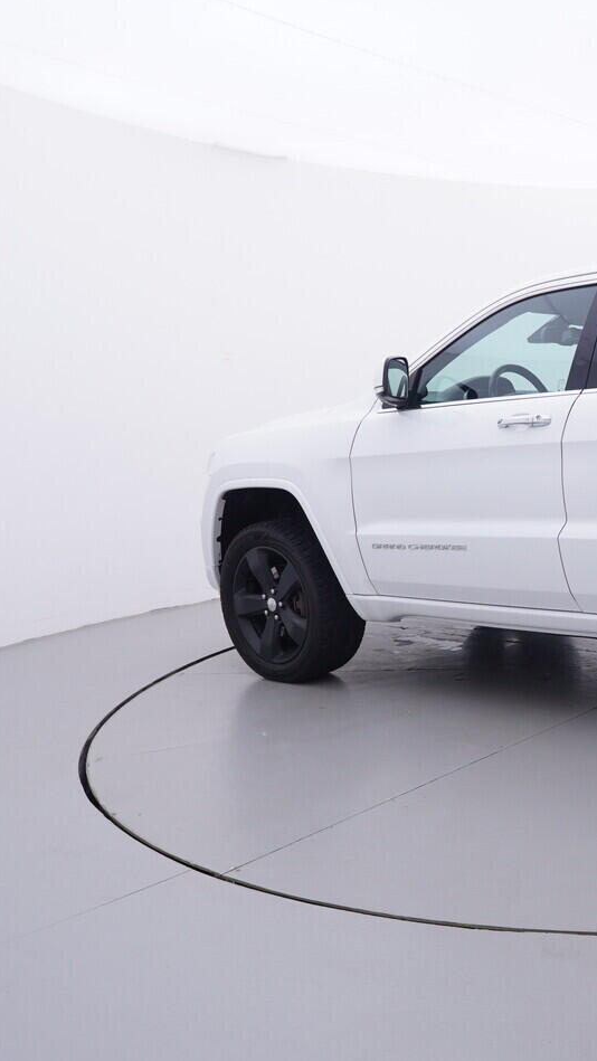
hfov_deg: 29.1
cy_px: 531
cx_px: 694
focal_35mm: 36
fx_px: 1007
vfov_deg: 55.6
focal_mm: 15
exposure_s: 1/80
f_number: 5
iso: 200
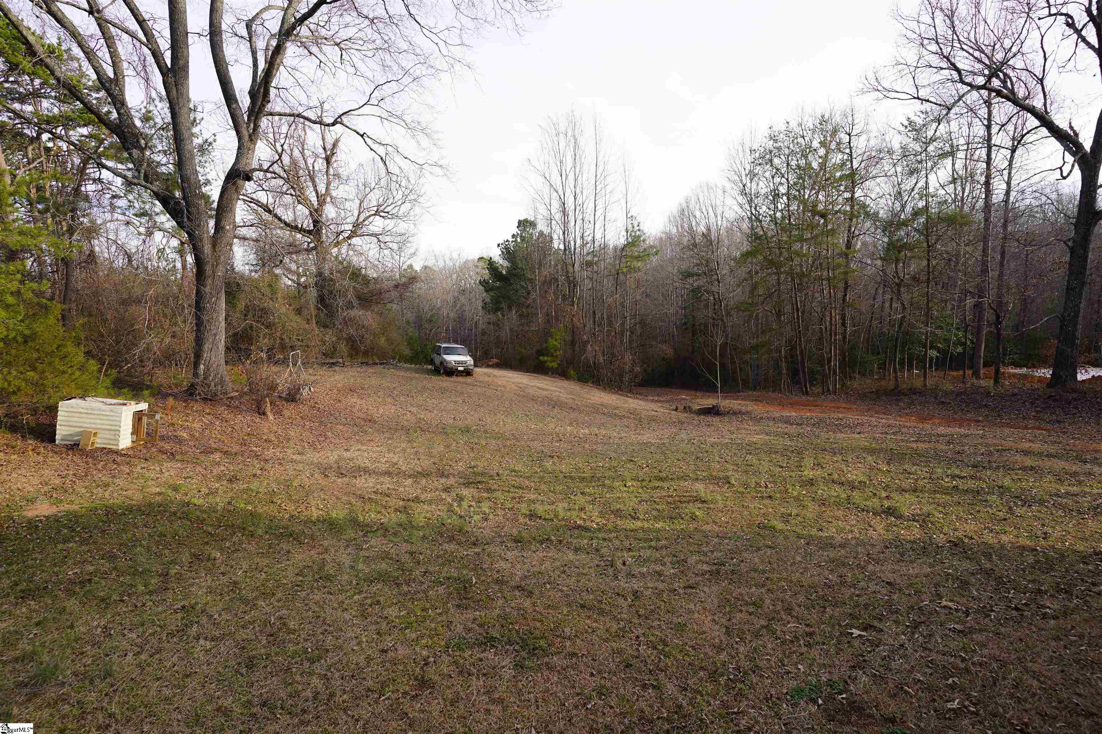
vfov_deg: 70.4
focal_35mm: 17
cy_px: 367
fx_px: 520
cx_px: 551
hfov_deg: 93.3
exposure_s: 1/100
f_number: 5.6
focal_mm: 17
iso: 100
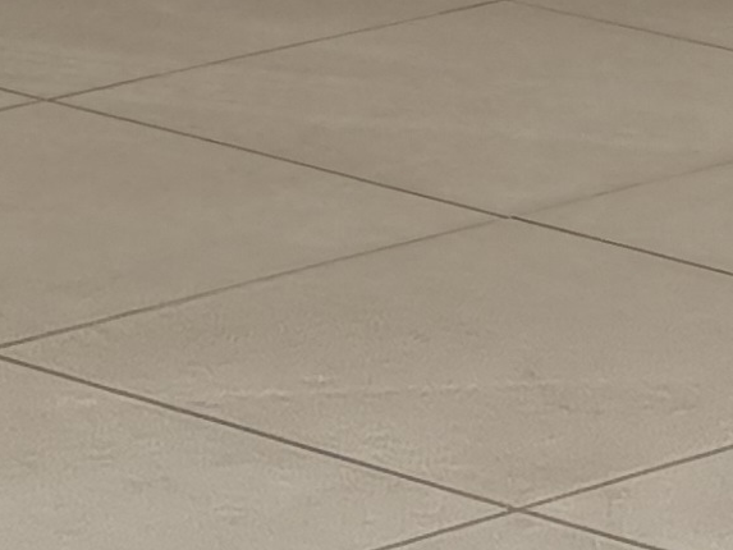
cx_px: 526
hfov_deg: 11.0
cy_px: -1222
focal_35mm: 180
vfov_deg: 7.2
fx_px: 3812
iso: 50
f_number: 1.8
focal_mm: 5.4
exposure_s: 1/139
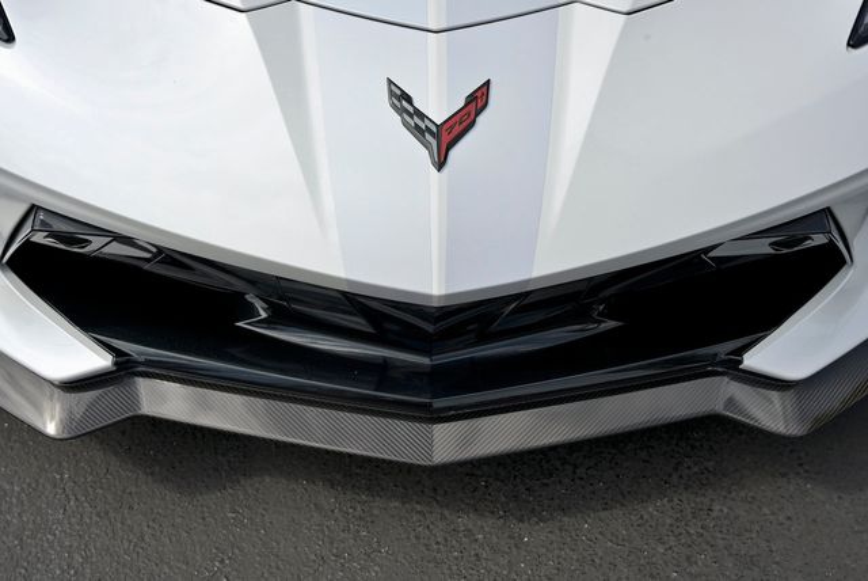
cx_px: 434
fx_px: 1038
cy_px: 290
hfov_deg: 45.4
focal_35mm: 43
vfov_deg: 31.3
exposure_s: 1/400
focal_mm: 43
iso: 160
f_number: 9
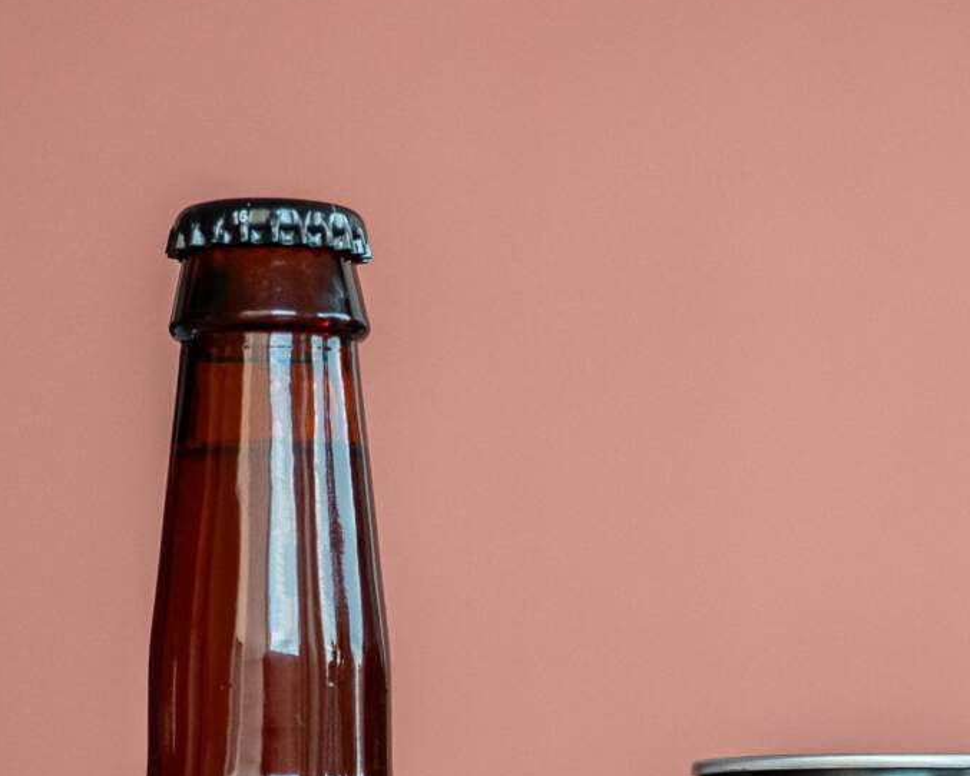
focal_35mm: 149
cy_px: 858
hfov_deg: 12.9
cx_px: 512
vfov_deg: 10.2
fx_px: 4279
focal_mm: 42
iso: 800
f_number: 2.8
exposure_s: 1/500
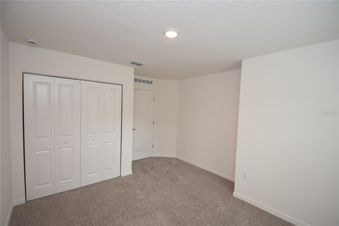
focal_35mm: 15
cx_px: 170
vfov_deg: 77.3
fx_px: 141
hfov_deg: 100.4
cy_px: 113
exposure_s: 1/60
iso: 200
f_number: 4
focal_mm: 10
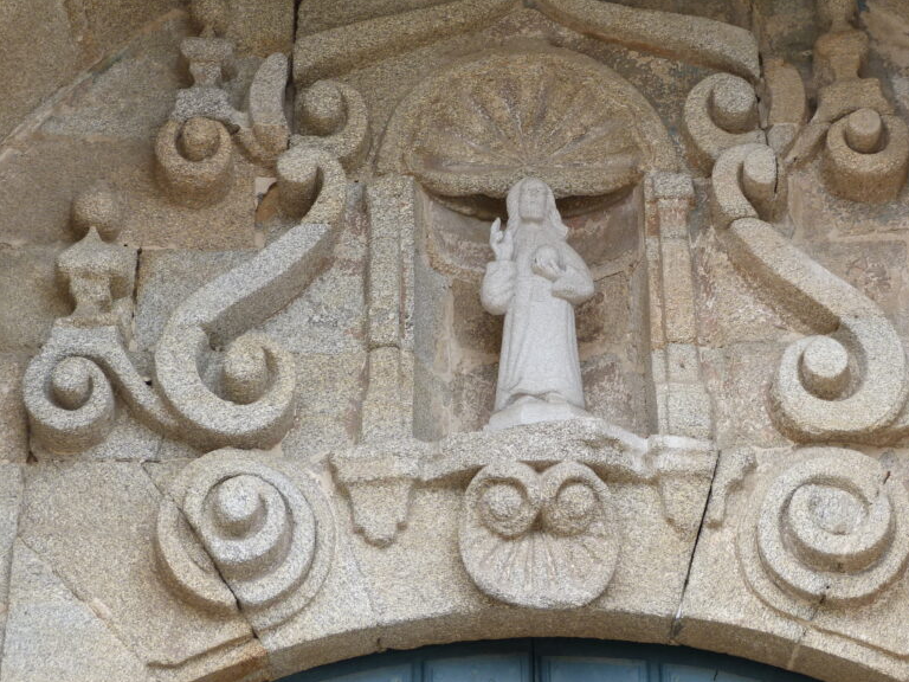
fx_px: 2311
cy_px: 230
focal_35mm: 88
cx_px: 547
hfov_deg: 22.2
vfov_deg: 16.7
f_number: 4
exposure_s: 1/125
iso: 80
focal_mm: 11.8
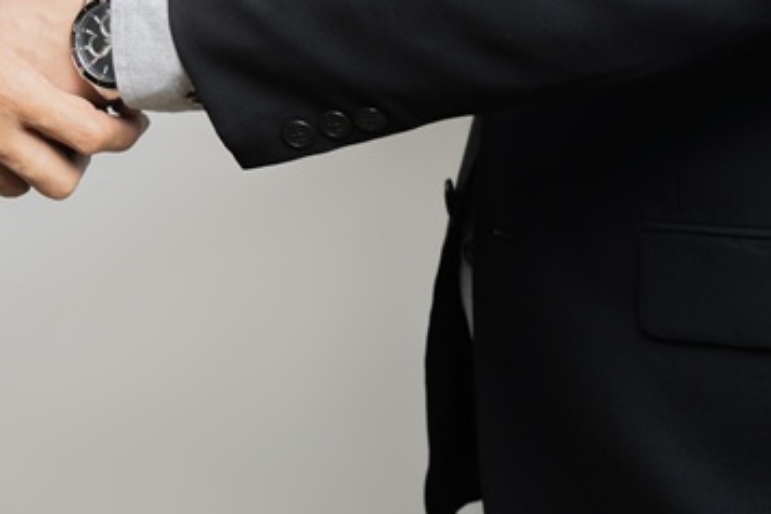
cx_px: -71
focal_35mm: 151
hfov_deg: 13.3
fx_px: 3236
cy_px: -59
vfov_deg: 9.0
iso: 125
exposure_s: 1/80
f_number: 3.5
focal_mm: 45
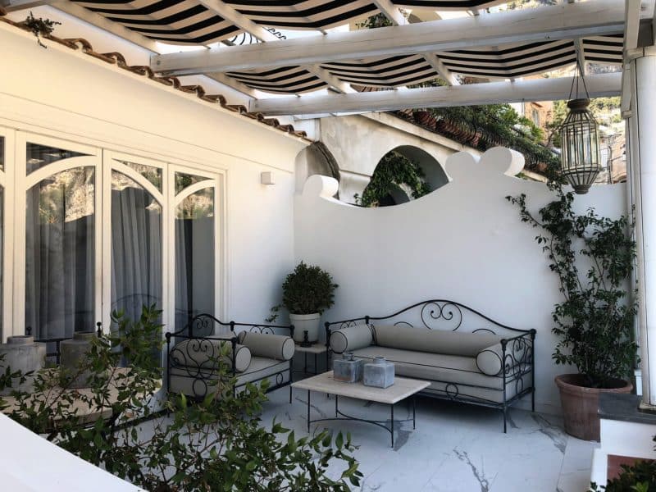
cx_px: 328
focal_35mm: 28
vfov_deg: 49.7
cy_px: 246
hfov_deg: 63.4
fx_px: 531
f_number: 1.8
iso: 20
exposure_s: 1/322
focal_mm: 3.99
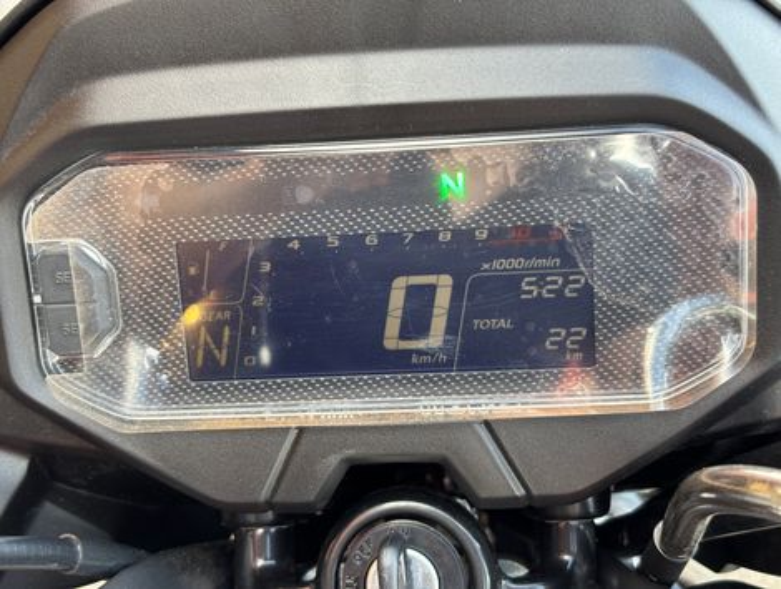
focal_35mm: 52
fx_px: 1175
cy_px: 294
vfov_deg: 28.1
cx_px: 390
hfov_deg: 36.8
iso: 100
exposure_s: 1/60
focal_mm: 5.96
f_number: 1.6
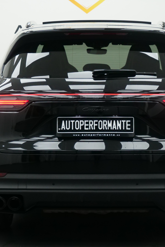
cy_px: 123
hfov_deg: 11.7
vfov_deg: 17.5
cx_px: 98
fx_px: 804
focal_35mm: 117
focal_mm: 42
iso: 1600
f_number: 4.5
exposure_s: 1/500
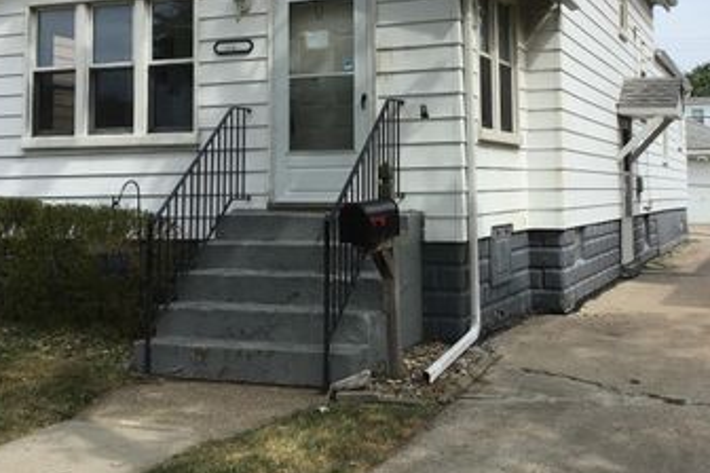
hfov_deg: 41.0
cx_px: 397
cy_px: 115
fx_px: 947
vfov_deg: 27.7
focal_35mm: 48
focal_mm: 3.3
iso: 25
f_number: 2.4
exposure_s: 1/1101
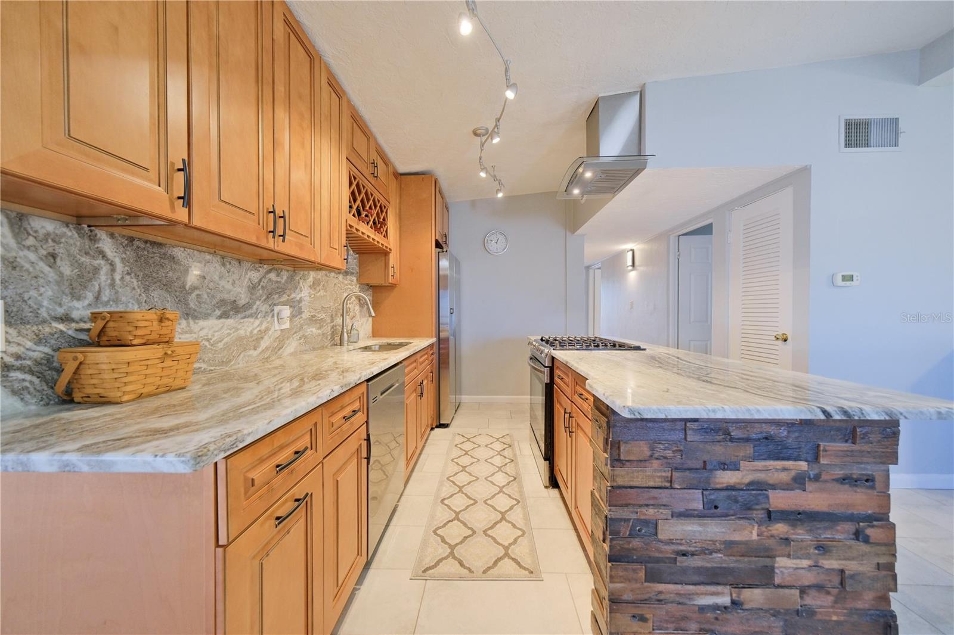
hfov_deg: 112.6
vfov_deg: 90.0
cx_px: 477
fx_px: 318
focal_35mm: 12
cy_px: 318
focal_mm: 8
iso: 640
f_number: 4
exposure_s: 1/25
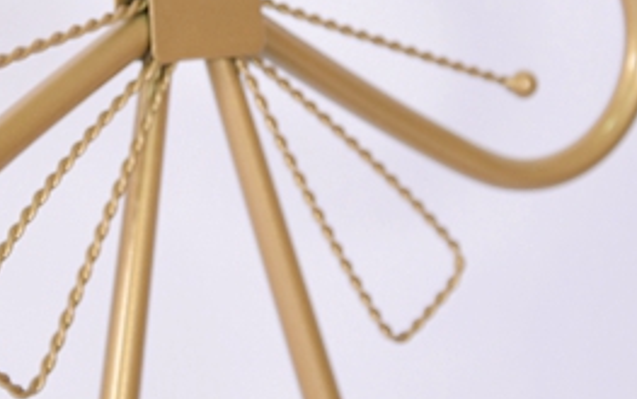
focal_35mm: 151
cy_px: 54
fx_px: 2624
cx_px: 136
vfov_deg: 8.7
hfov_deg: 13.8
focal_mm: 52
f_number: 4.2
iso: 125
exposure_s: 1/10
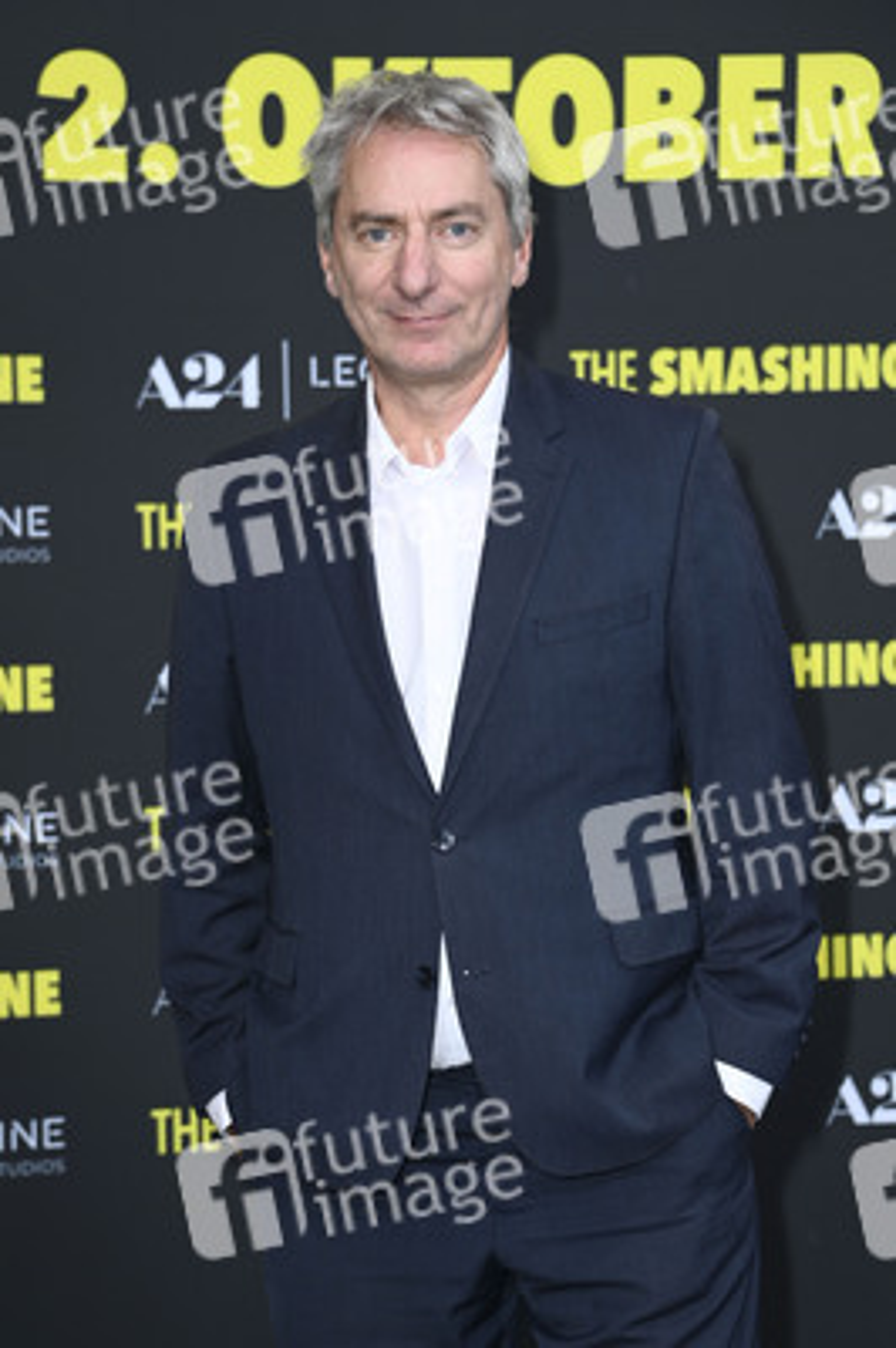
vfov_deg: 22.2
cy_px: 674
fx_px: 3440
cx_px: 448
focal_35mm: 92
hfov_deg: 14.8
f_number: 5.6
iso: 640
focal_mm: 92
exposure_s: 1/250
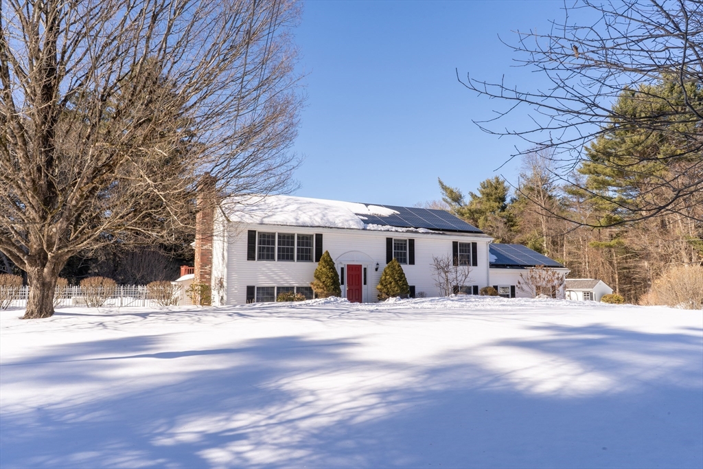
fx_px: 469
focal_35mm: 24
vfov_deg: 53.1
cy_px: 234
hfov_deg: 73.7
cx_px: 352
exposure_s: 1/60
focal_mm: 24
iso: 100
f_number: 18
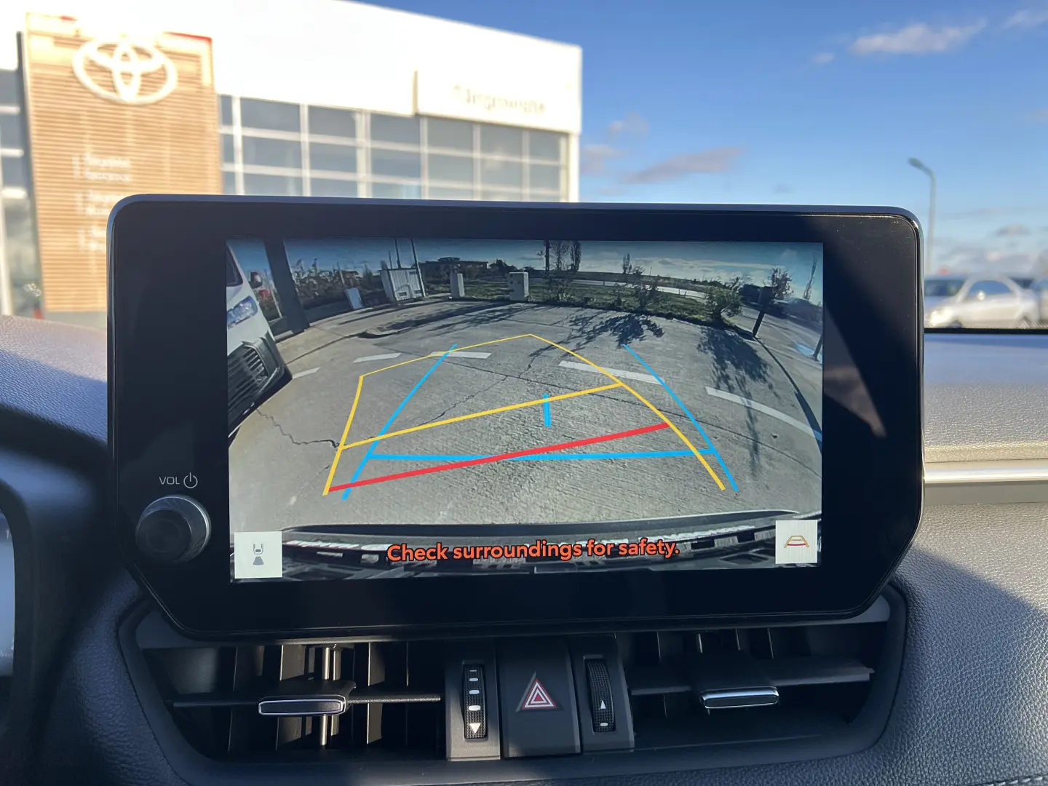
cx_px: 524
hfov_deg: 67.3
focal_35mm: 26
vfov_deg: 53.1
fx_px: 787
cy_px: 393
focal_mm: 5.7
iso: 50
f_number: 1.5
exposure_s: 1/572
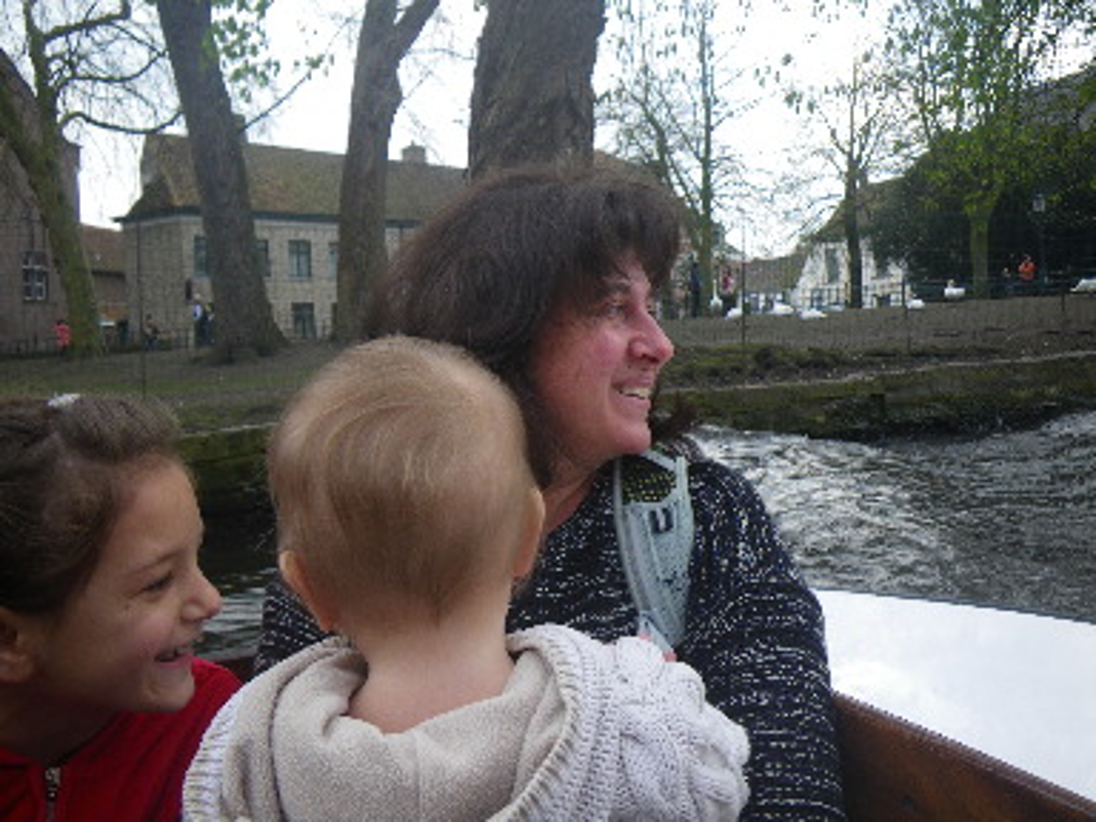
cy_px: 411
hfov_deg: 63.4
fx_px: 887
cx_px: 548
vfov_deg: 49.7
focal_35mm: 28
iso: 50
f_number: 3.5
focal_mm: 5
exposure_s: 1/125
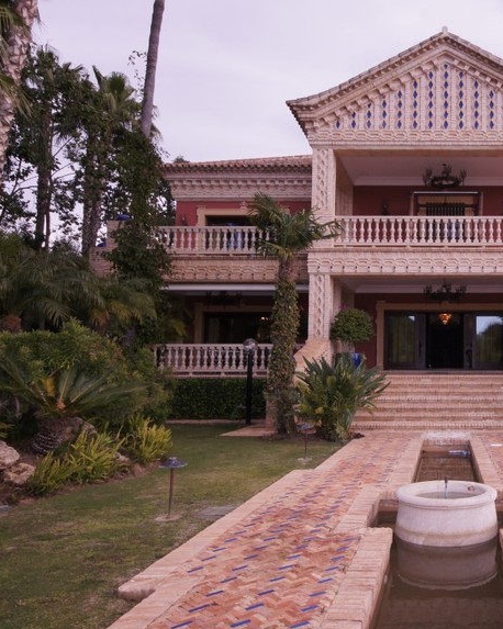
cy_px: 312
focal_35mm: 29
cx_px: 456
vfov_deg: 60.9
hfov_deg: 45.5
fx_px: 535
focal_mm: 13
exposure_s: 1/100
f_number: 14
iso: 200
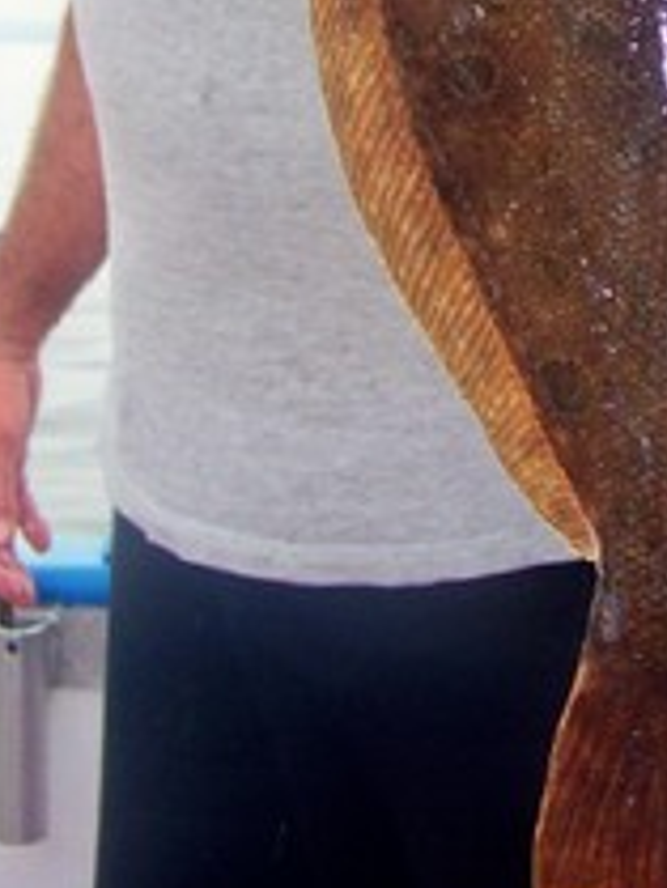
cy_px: -100
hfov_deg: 16.0
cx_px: 535
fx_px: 2361
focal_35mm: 92
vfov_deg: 20.3
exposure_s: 1/320
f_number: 2.8
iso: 64
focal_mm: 5.85
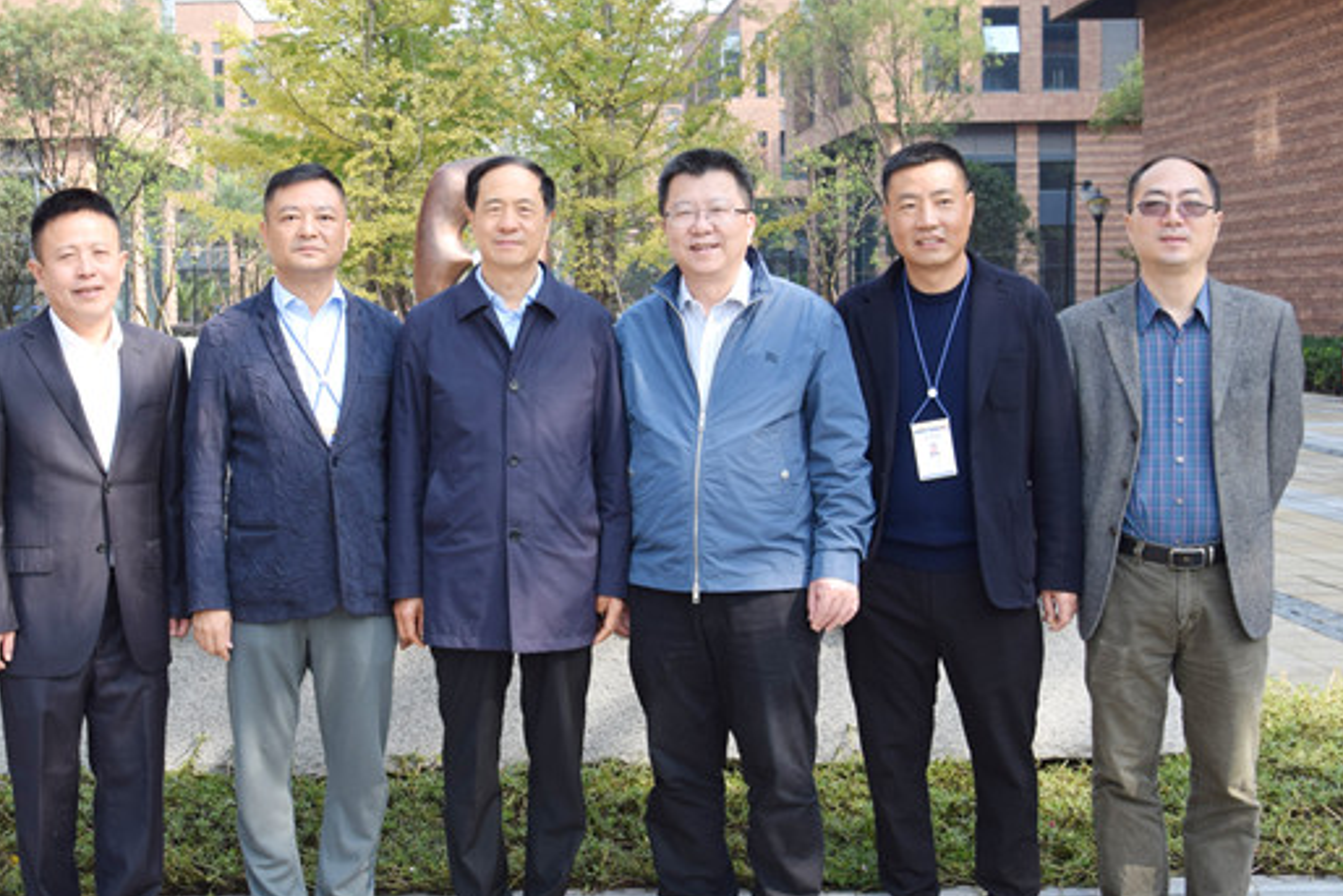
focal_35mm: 56
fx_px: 2090
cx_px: 476
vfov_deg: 24.2
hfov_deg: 35.4
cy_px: 438
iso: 320
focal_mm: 24
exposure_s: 1/250
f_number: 8
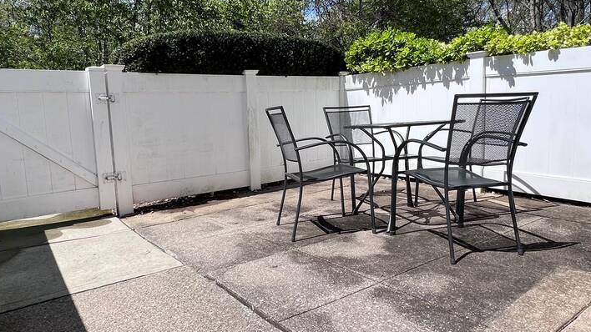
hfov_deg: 76.3
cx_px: 280
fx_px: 376
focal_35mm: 24
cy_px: 160
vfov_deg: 47.7
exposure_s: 1/1845
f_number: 1.8
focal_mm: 1.57
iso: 32
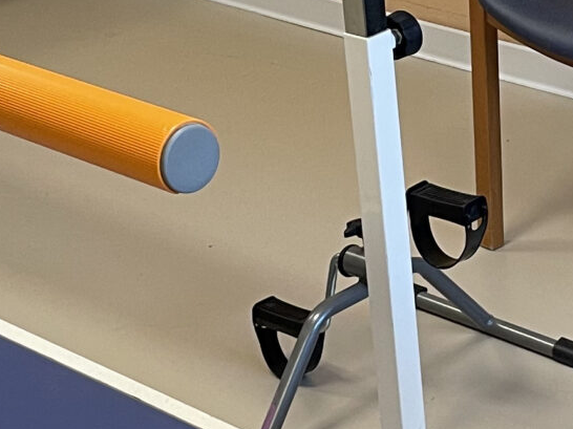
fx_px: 2019
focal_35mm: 122
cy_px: 172
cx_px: 488
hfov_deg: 16.0
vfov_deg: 12.1
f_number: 1.6
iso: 80
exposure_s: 1/50
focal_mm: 4.2
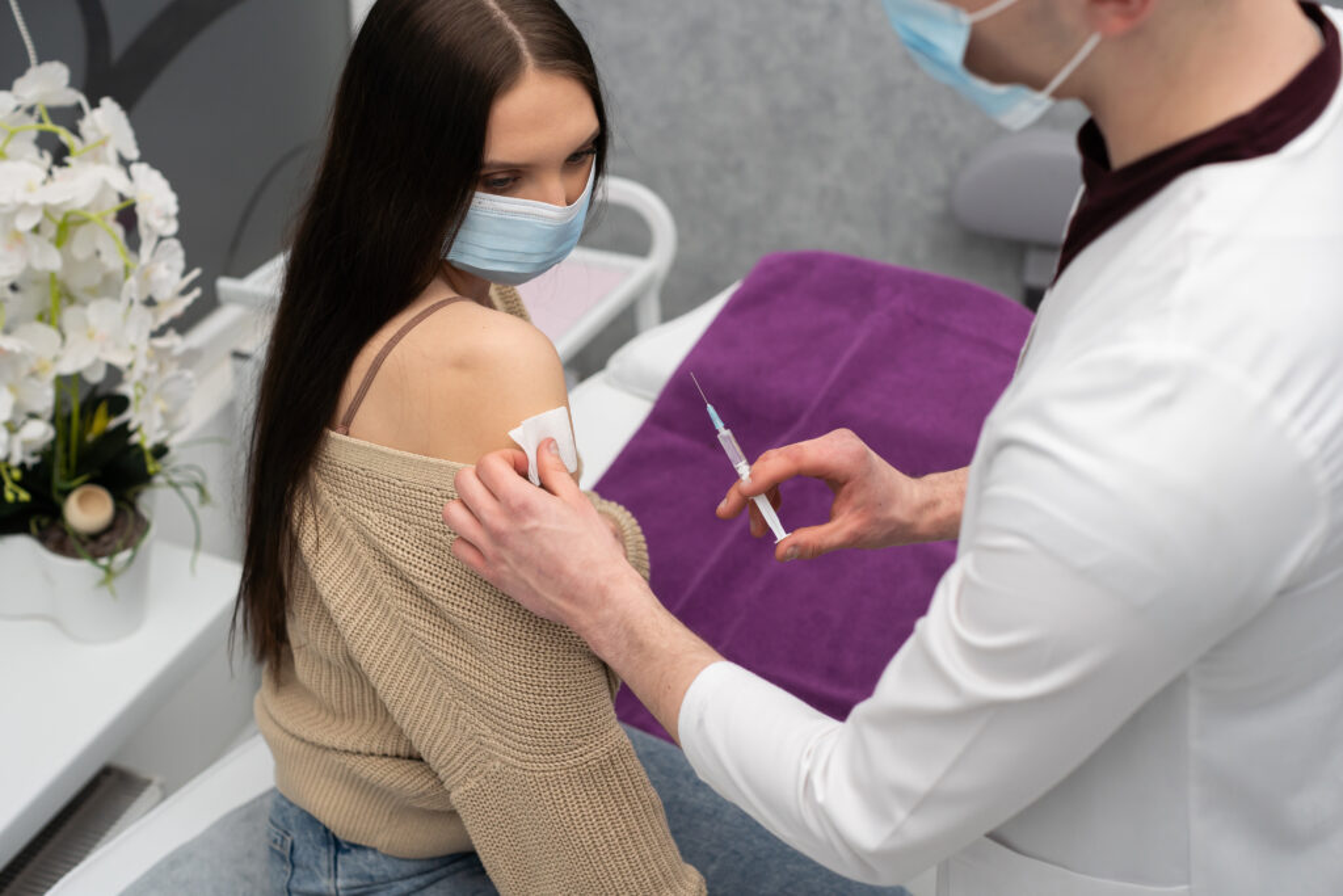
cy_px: 448
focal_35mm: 50
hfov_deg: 39.6
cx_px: 672
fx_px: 1865
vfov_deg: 27.0
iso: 400
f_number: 3.5
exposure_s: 1/320
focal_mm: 50
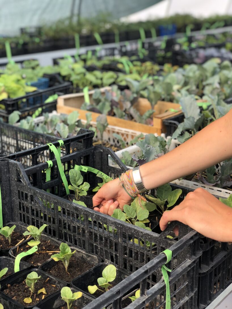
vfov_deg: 36.8
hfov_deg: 28.0
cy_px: 154
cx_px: 116
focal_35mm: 52
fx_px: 464
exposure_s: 1/407
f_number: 2.4
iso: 16
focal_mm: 6
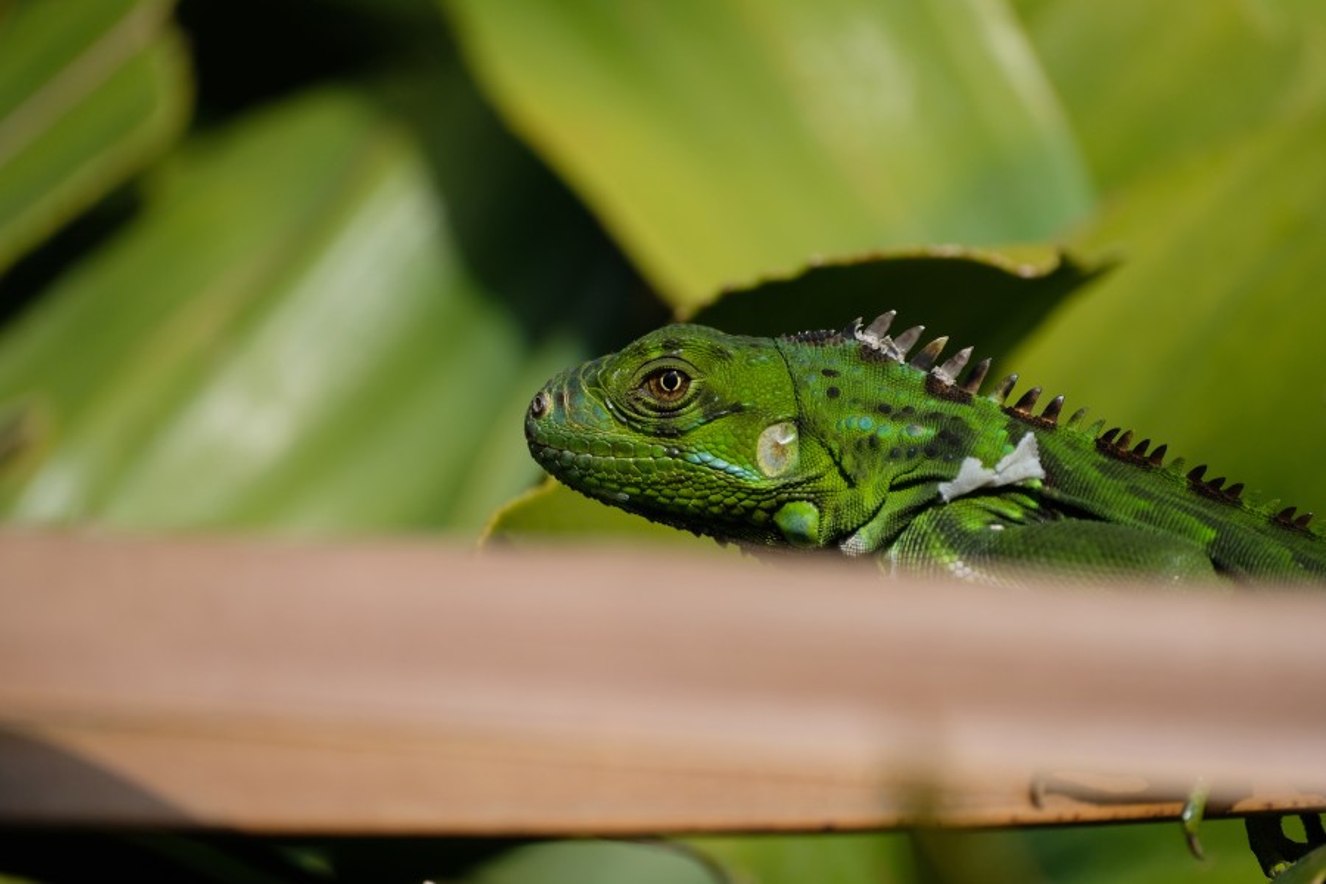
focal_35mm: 450
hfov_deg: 4.6
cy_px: 442
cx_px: 663
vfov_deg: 3.1
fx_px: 16574
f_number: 5.6
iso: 400
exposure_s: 1/1800
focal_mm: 300
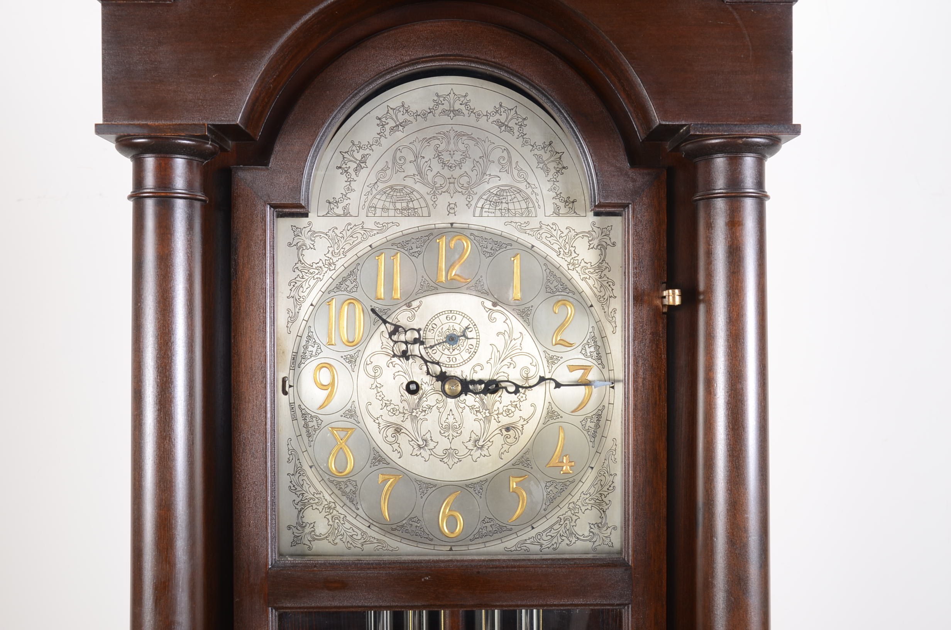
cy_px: 315
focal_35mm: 38
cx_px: 476
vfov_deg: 35.3
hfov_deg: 51.4
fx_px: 989
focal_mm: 25
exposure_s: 1/125
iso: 125
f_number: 8
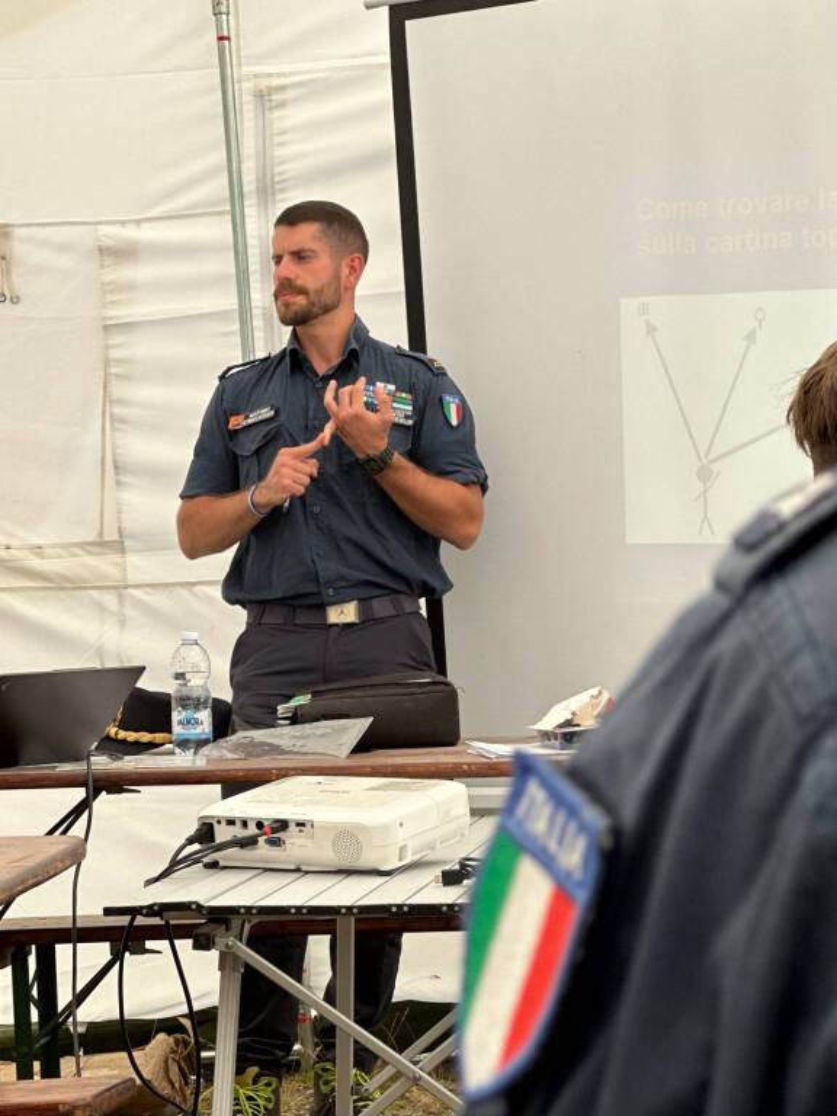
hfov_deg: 19.1
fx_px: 2482
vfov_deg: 25.3
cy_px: 558
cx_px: 418
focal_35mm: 77
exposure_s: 1/177
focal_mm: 9
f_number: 2.8
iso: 25
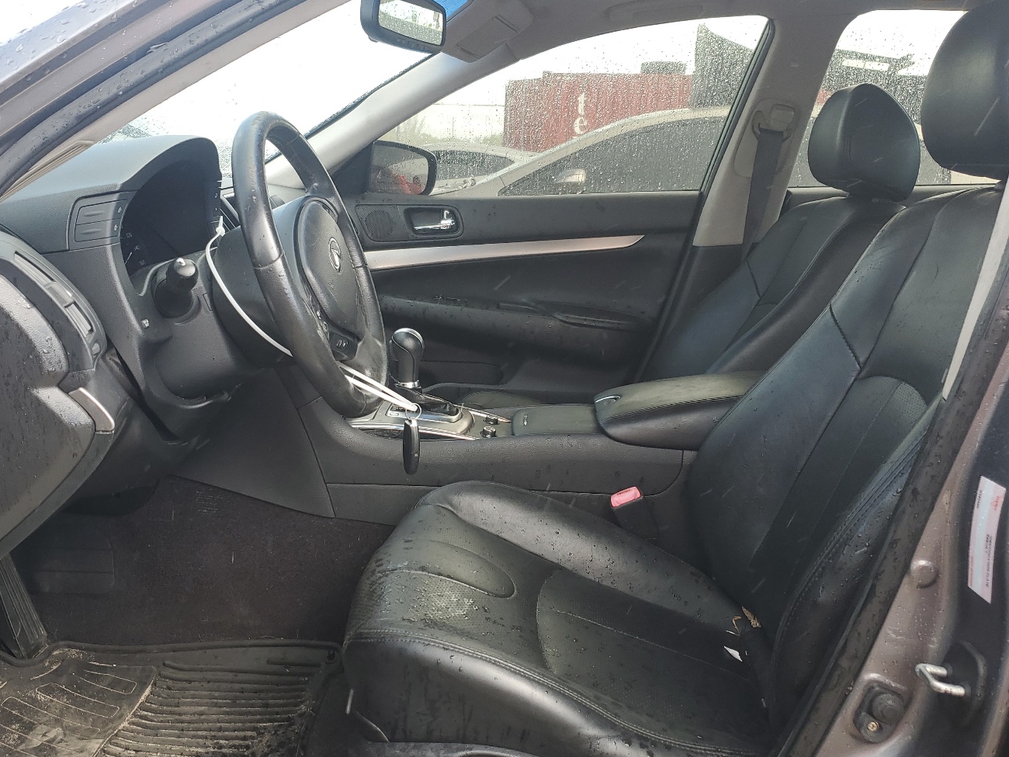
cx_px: 450
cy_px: 429
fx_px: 933
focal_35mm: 32
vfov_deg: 44.1
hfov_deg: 56.7
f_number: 1.5
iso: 50
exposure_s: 1/270
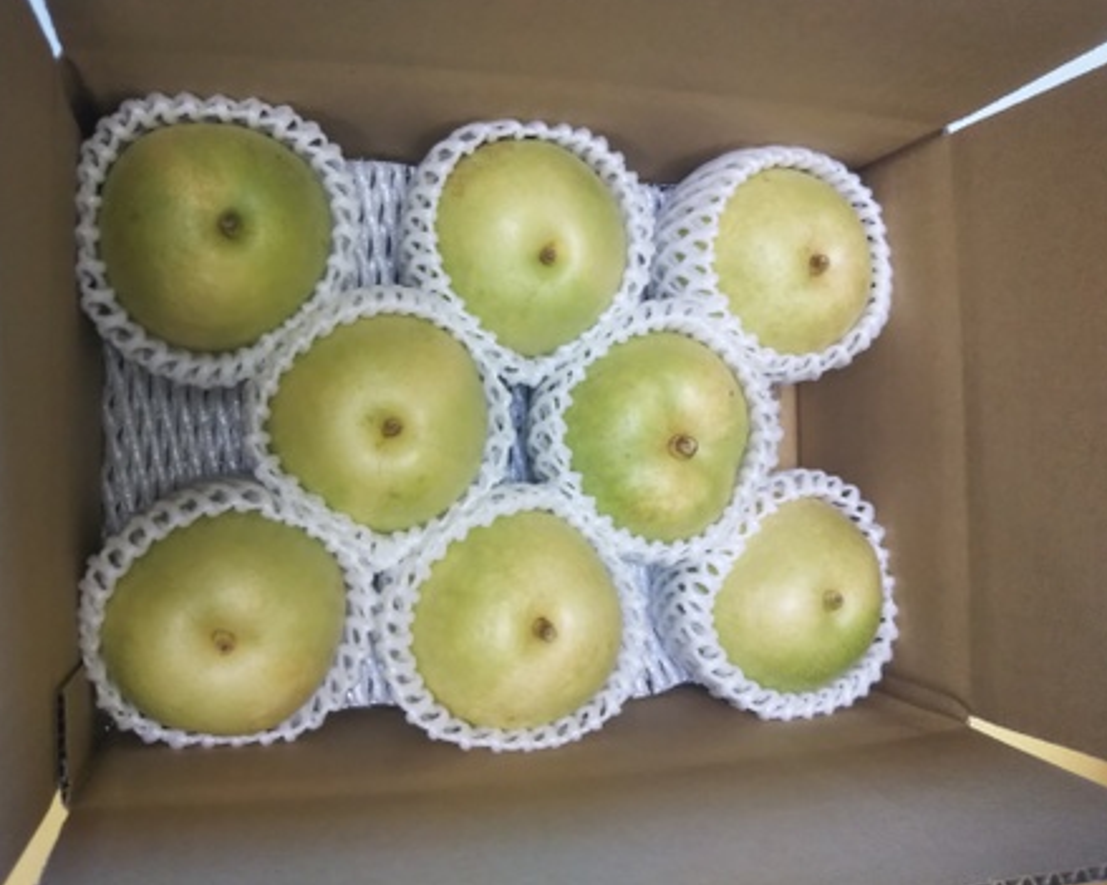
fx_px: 1048
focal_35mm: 32
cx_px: 537
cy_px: 436
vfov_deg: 45.8
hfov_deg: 55.7
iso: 80
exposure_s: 1/30
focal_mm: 4
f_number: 2.2
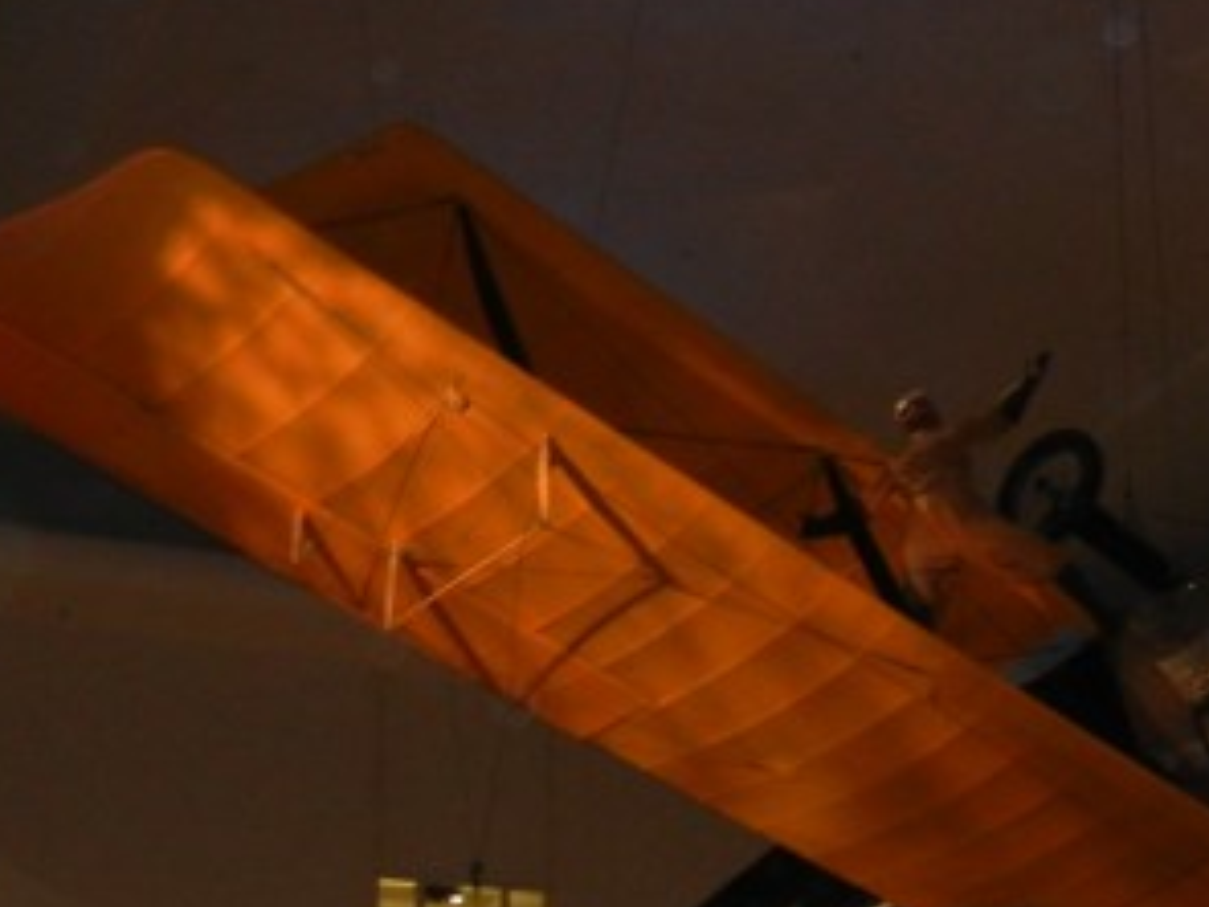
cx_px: 862
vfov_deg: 17.5
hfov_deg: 23.9
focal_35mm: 81
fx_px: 2829
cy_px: 1038
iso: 400
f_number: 3.5
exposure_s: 1/30
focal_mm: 5.4
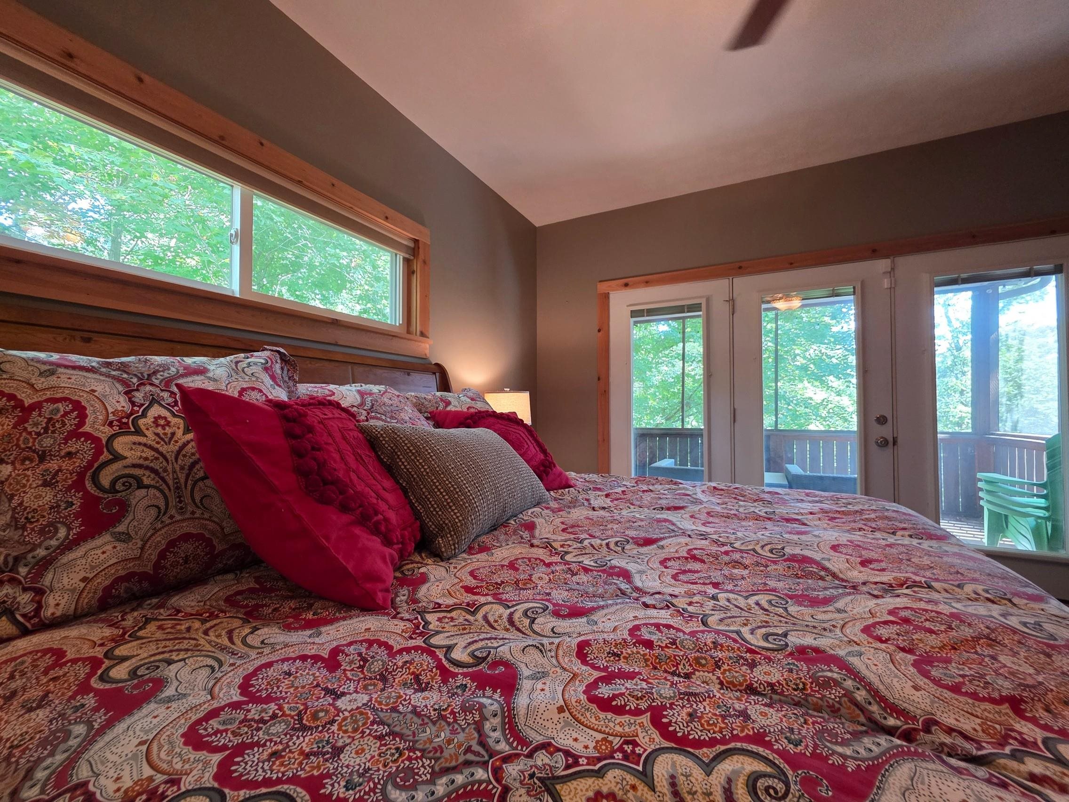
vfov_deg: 89.9
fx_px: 401
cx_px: 534
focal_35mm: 13
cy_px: 401
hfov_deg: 106.2
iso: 320
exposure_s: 1/60
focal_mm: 2.2
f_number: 1.9
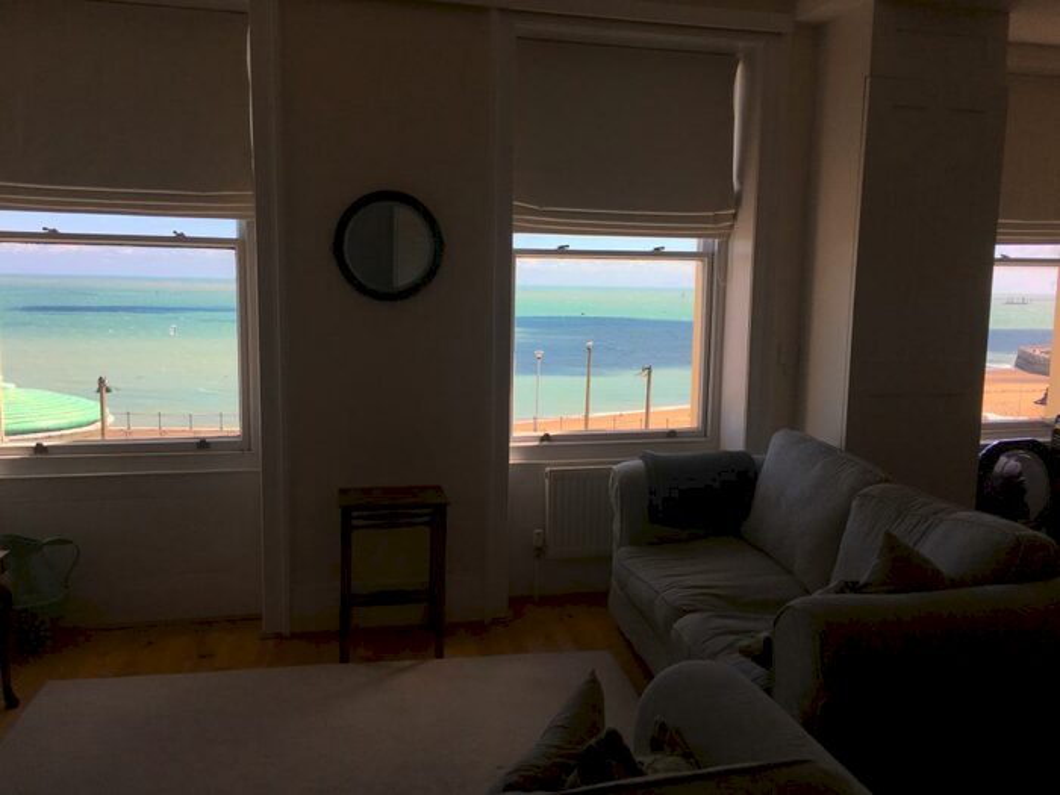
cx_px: 530
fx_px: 888
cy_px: 398
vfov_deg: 48.2
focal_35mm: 29
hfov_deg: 61.7
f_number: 2.2
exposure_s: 1/938
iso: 25
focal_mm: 4.15
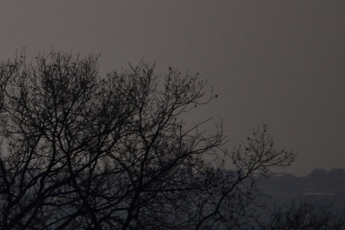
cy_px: -38
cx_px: -137
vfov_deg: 1.9
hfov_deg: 2.9
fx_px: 6892
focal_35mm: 719
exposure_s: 1/500
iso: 800
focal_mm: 165
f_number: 5.3
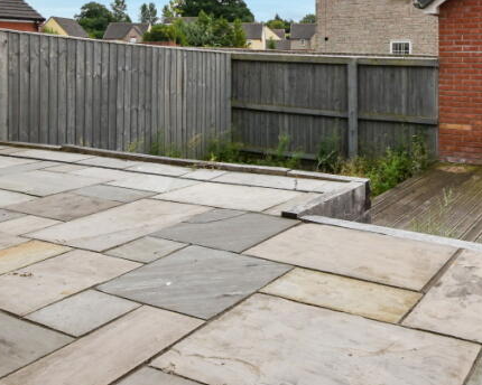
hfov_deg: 46.4
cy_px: 41
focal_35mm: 39
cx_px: 332
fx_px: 550
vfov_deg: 36.3
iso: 140
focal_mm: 11.5
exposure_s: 1/250
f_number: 8
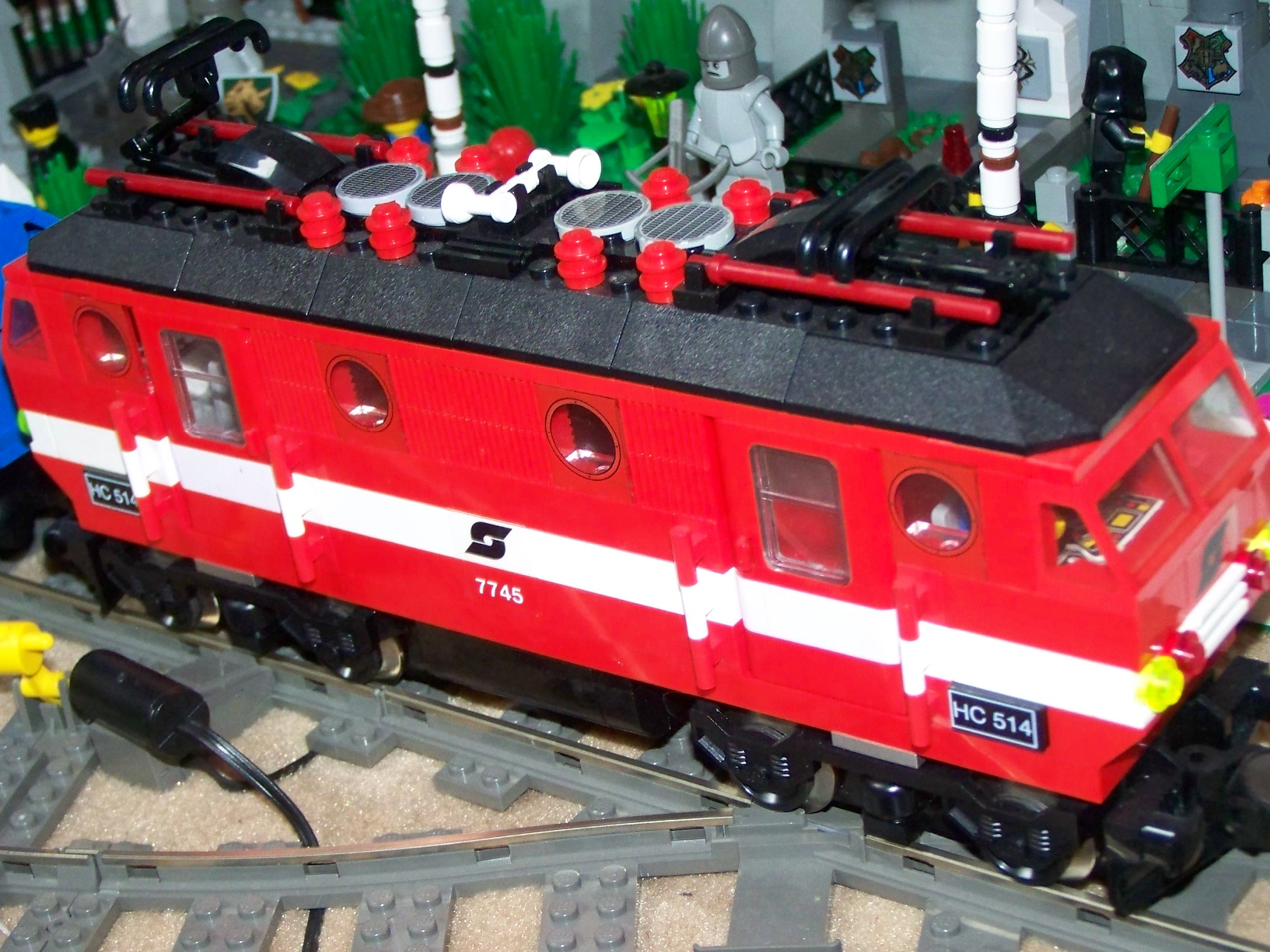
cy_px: 544
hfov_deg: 26.3
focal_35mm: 74
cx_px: 610
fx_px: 2715
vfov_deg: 19.9
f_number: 3.2
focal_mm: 9.8
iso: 200
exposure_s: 1/30
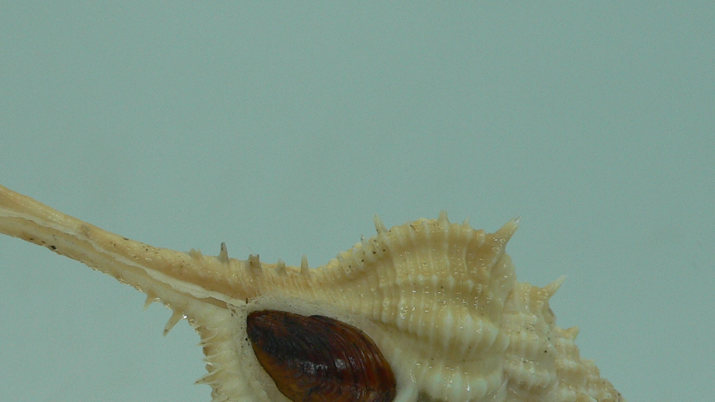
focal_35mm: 59
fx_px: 1119
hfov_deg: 35.3
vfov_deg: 20.1
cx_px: 272
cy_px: 347
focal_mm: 4.6
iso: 80
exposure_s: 1/80
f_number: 2.8
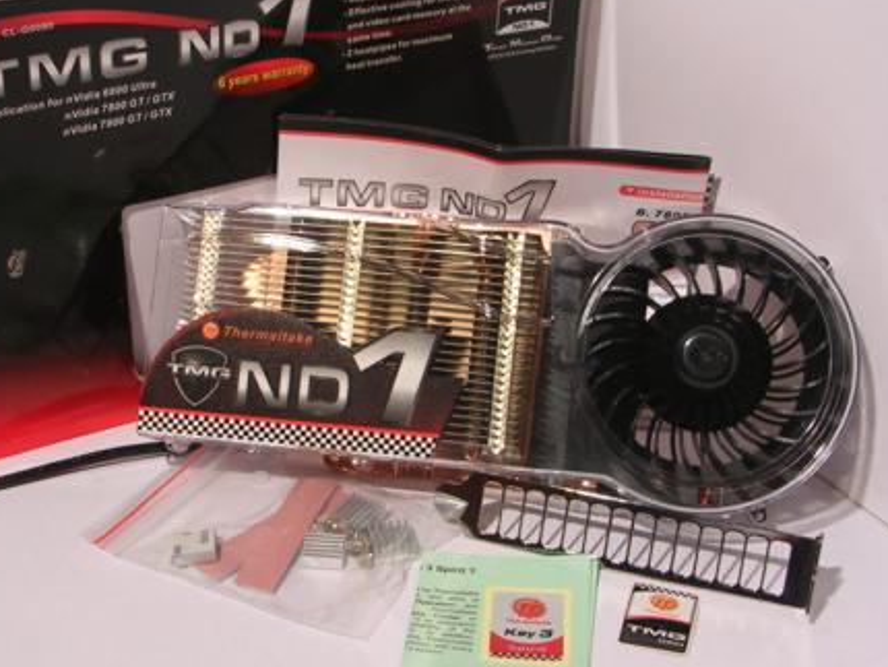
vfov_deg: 24.4
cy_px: 341
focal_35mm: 60
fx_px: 1540
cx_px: 394
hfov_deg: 32.1
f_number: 3
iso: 50
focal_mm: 6.6
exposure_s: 1/39.5
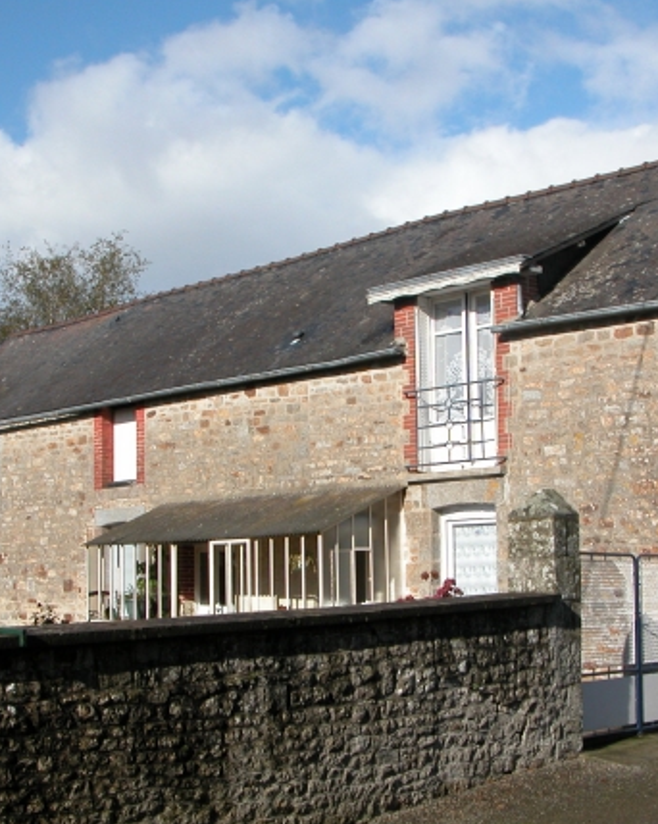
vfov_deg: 33.6
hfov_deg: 27.1
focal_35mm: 56
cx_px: 327
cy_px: 456
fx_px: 1364
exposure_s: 1/289
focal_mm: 9.2
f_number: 7.1
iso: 100
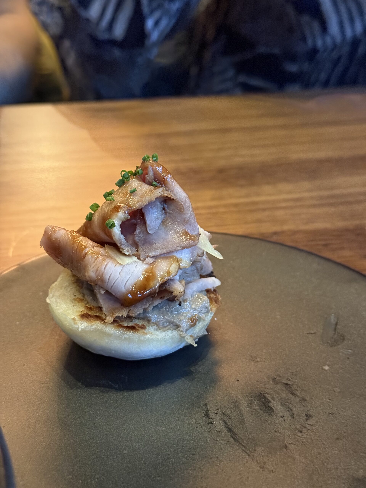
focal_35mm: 48
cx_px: 183
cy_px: 244
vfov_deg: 39.7
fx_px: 677
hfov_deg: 30.3
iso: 640
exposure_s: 1/30
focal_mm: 6.76
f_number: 1.78
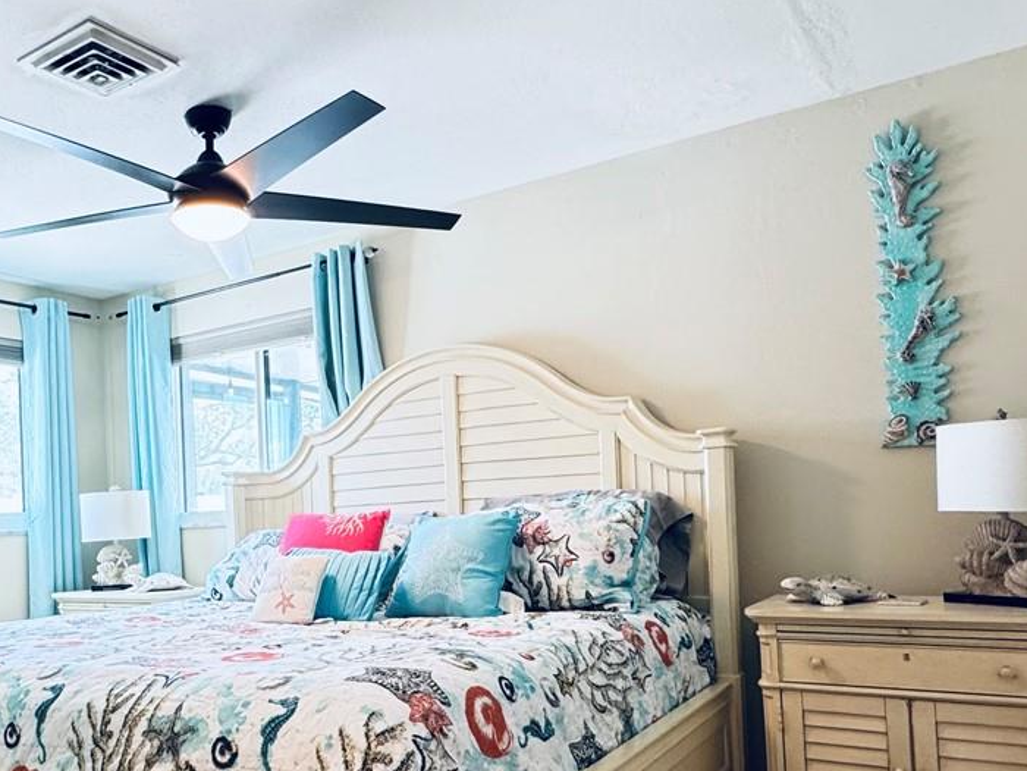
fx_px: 949
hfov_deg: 55.2
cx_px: 315
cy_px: 501
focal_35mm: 32
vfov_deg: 43.7
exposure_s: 1/60
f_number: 2.2
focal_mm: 2.22
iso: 250
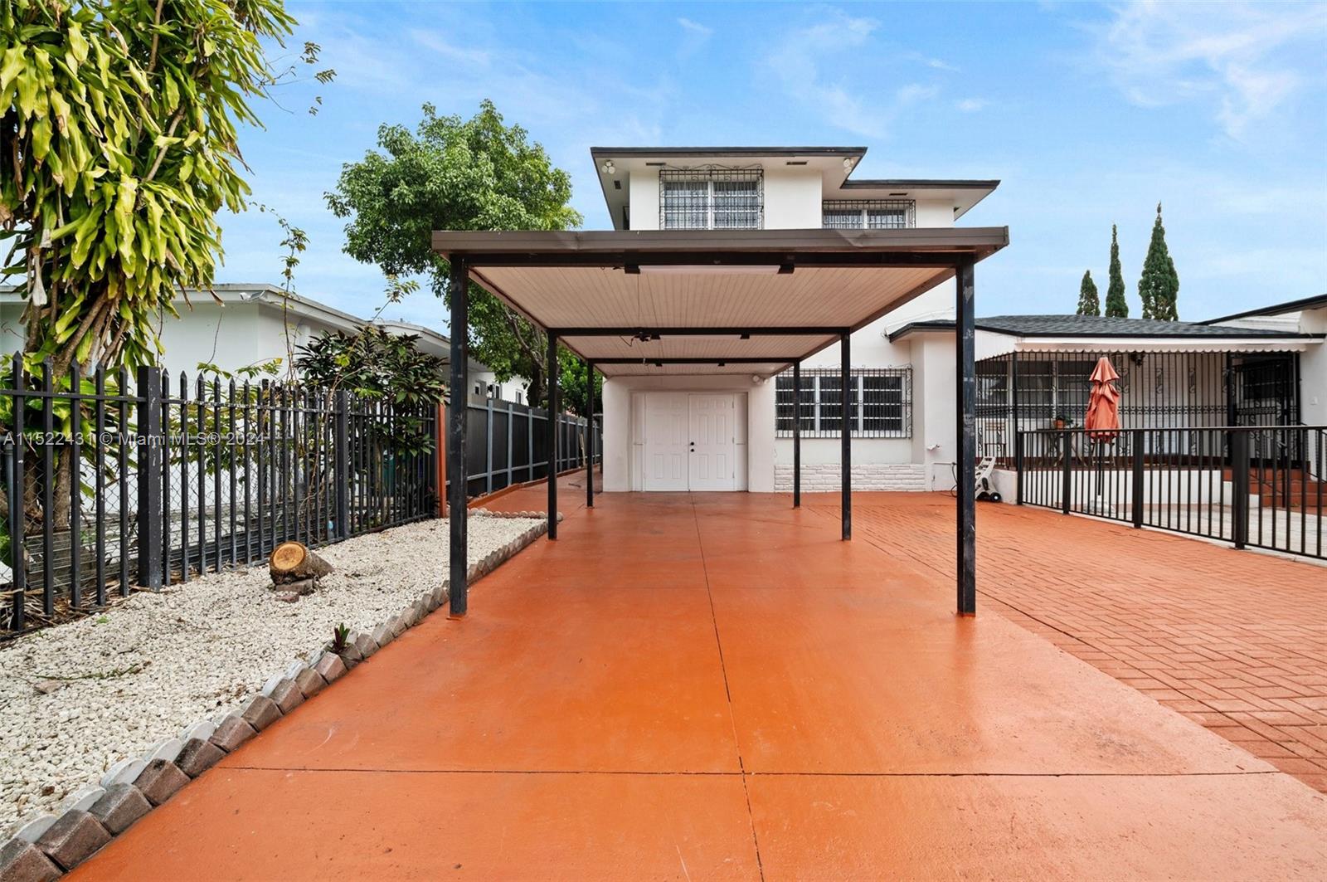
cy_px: 441
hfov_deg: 104.3
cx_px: 664
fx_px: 515
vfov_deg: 81.1
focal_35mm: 14
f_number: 8
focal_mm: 14
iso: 200
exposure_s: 1/320
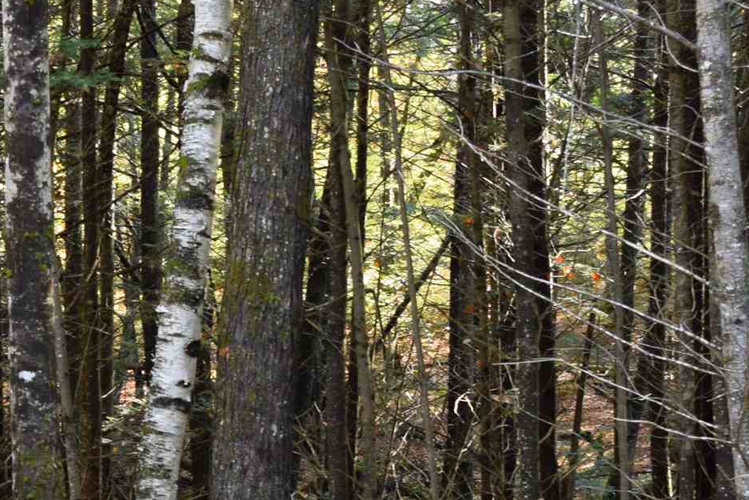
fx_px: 2060
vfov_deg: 13.7
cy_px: 421
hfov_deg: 20.5
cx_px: 229
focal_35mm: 99
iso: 560
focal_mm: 20
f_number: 4
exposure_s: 1/60
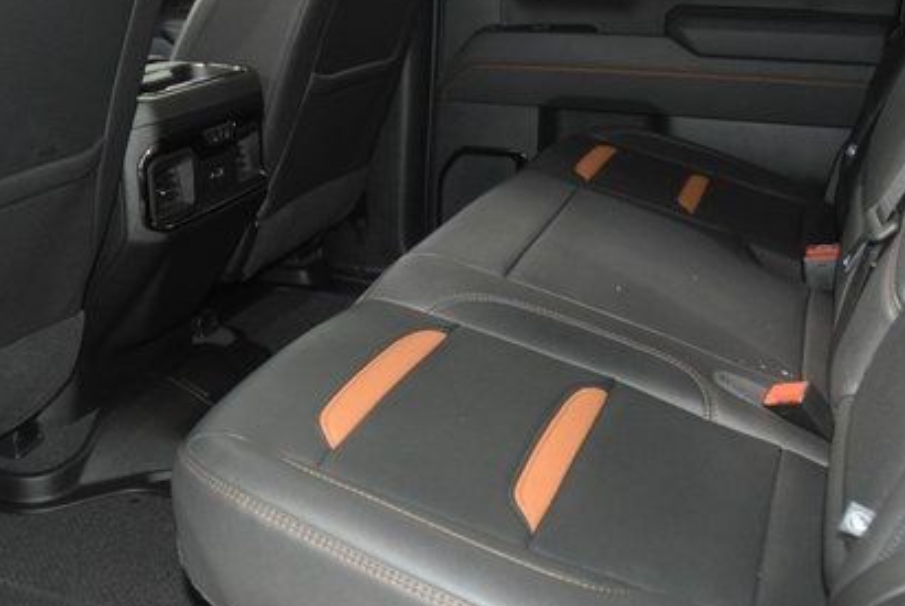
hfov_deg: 46.2
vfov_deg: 31.8
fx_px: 1057
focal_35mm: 42
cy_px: 385
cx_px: 383
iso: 3200
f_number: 3.5
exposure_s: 1/40
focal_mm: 18
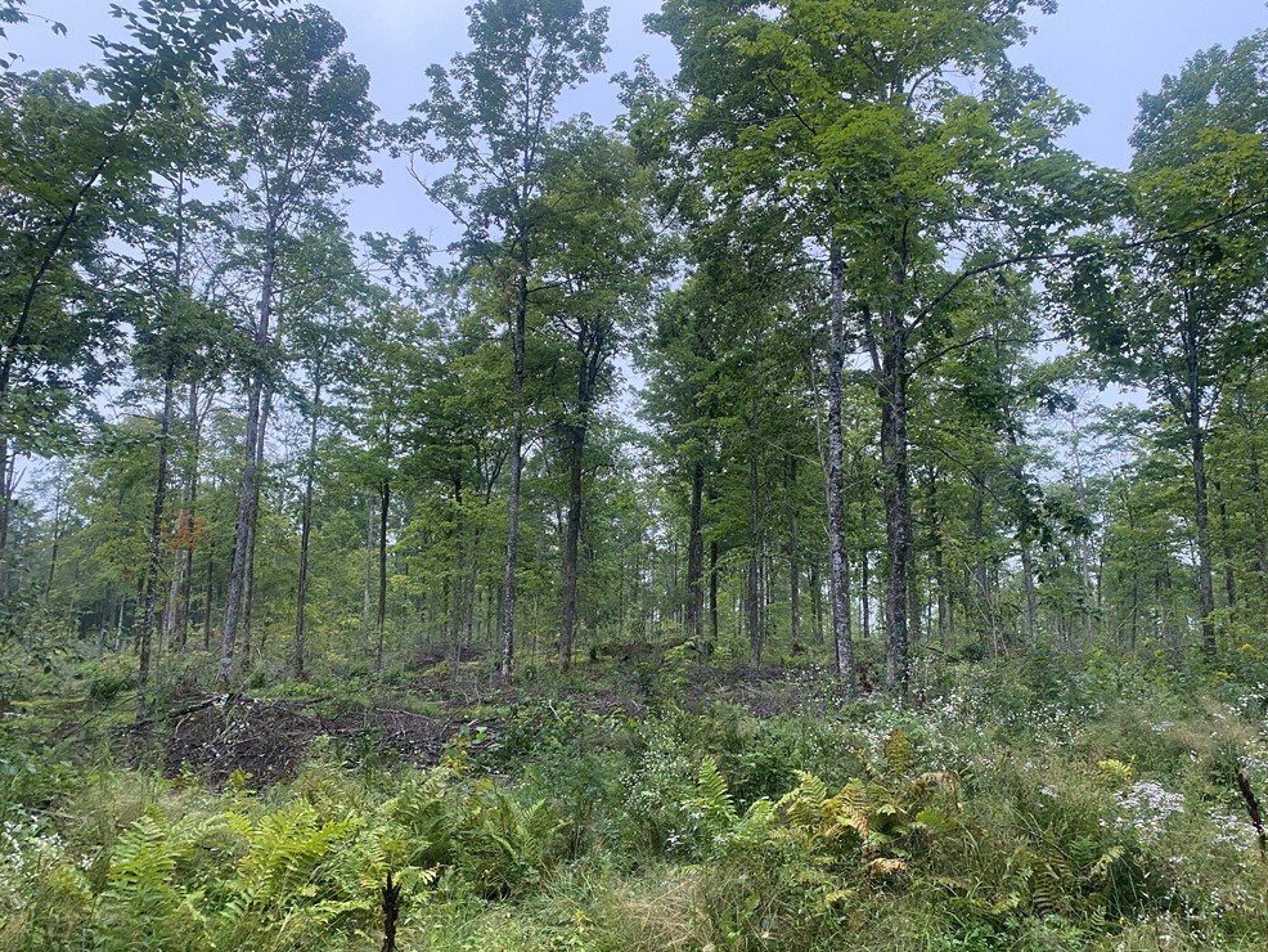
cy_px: 462
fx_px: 989
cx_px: 652
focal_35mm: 27
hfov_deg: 65.3
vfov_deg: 51.4
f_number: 1.8
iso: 100
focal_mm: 4.25
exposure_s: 1/68
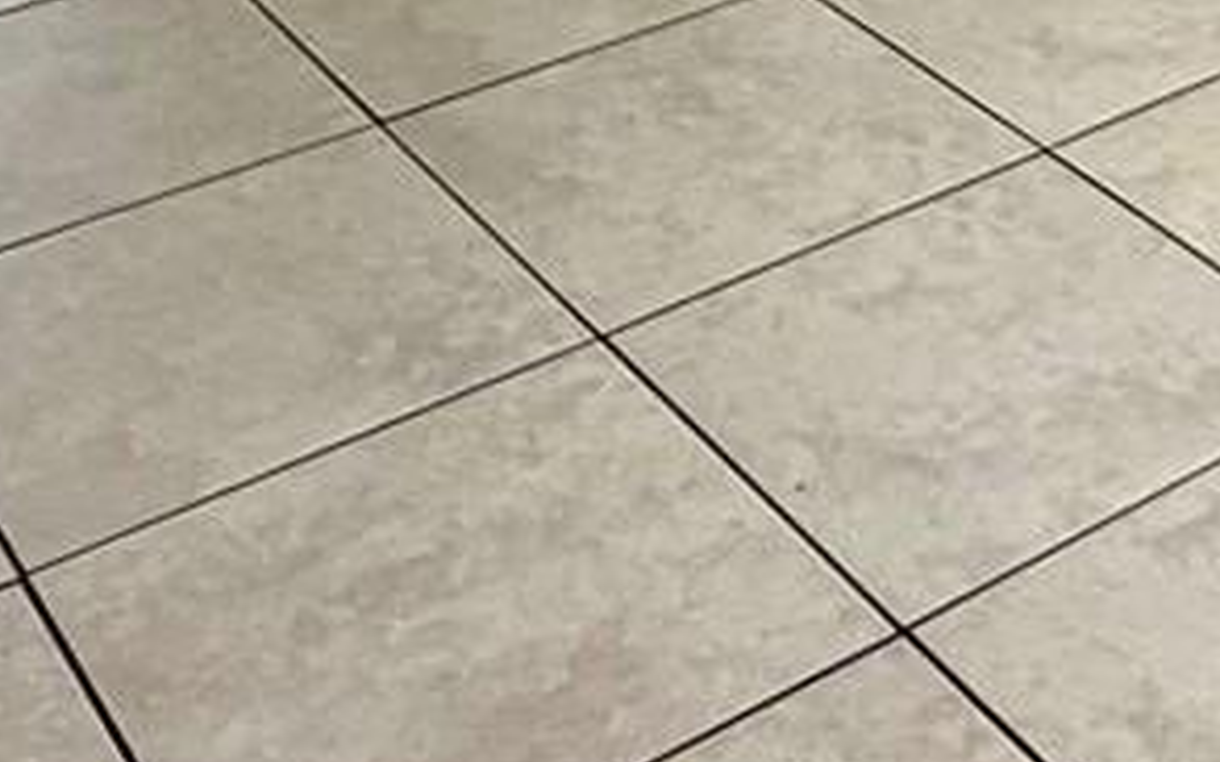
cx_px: 1295
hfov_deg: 24.1
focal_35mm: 81
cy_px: -608
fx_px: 2693
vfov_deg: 14.2
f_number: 2.2
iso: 250
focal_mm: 2.22
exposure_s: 1/60
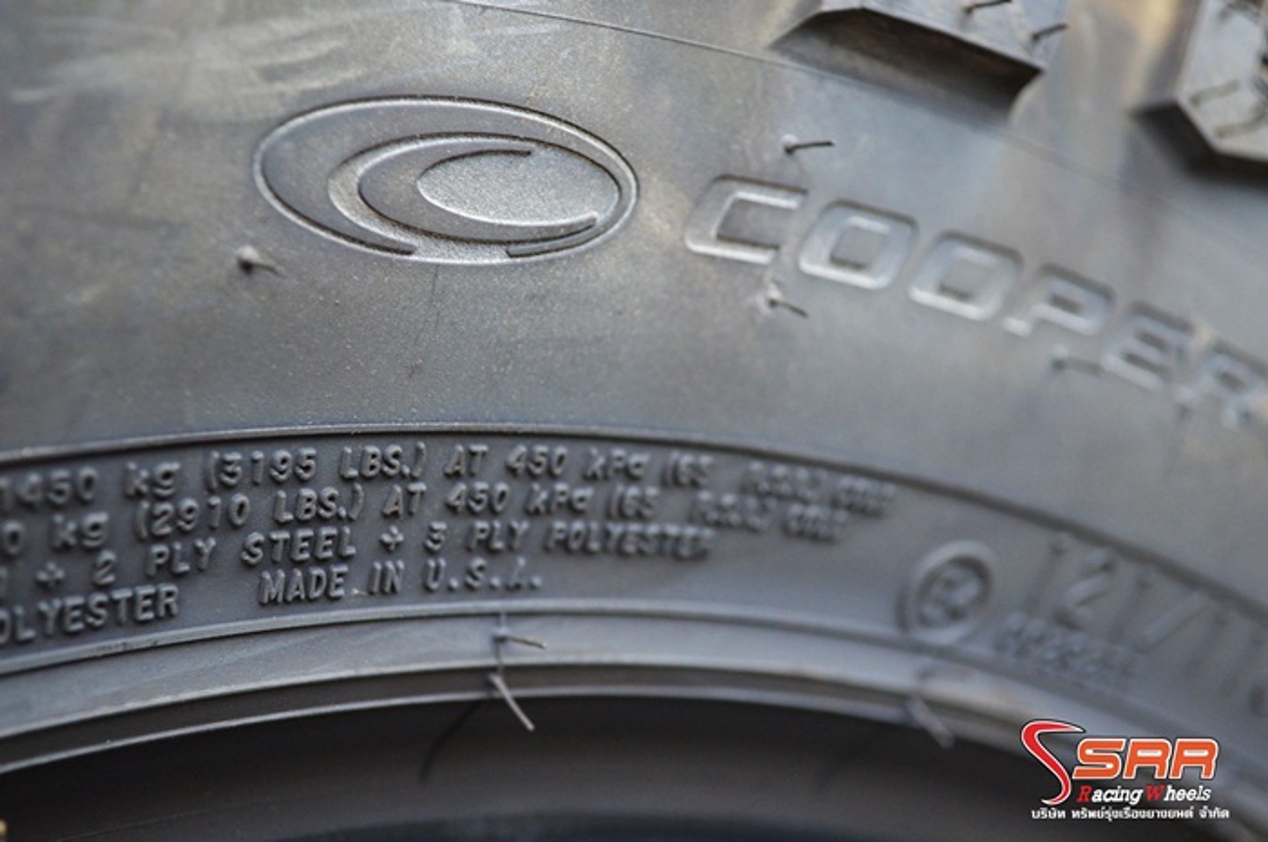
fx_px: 1900
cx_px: 634
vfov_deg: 25.0
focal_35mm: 54
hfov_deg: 36.9
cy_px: 421
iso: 1400
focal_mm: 36
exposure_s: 1/60
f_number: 5
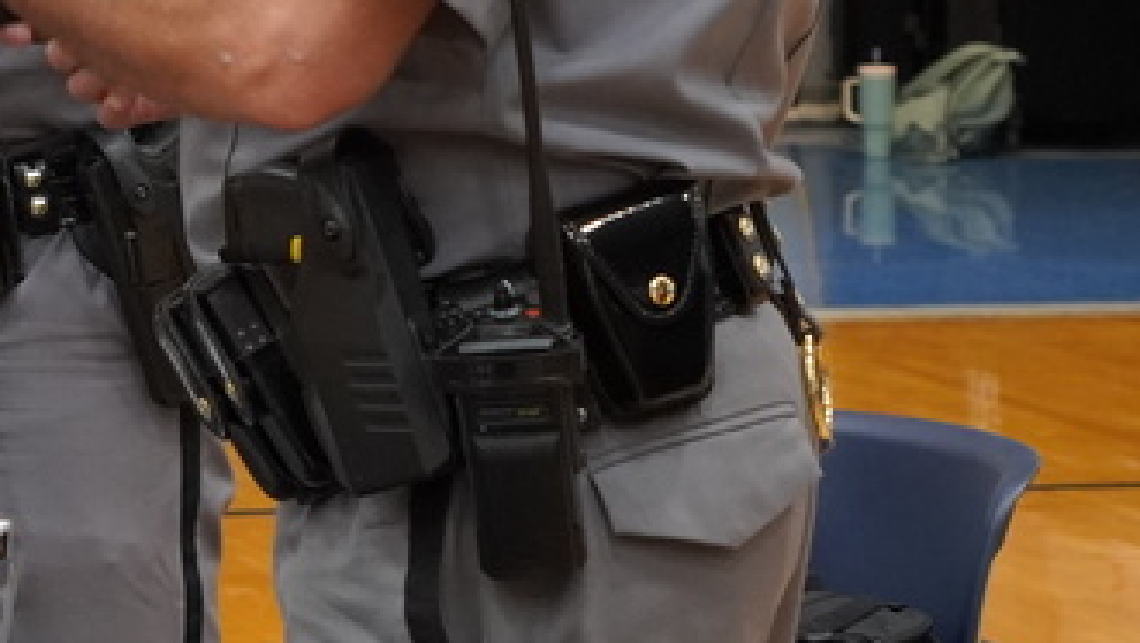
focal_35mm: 171
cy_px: -192
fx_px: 5160
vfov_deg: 7.1
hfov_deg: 12.1
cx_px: -518
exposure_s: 1/160
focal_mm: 35
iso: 1600
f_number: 4
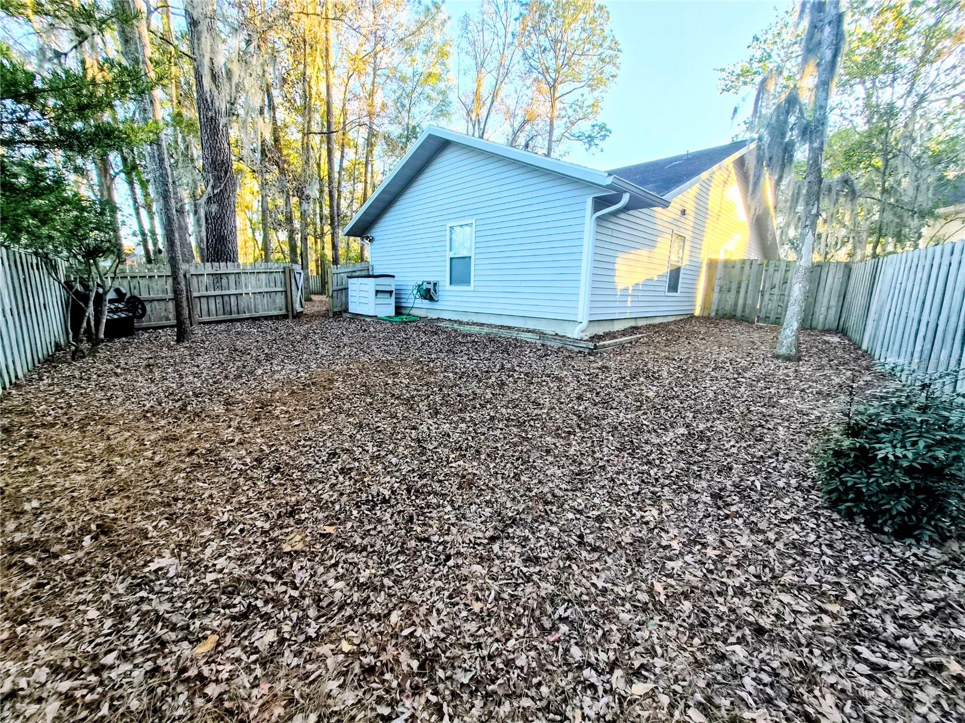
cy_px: 362
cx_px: 482
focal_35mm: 13
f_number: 2.2
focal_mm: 1.7
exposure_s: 1/120
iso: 40
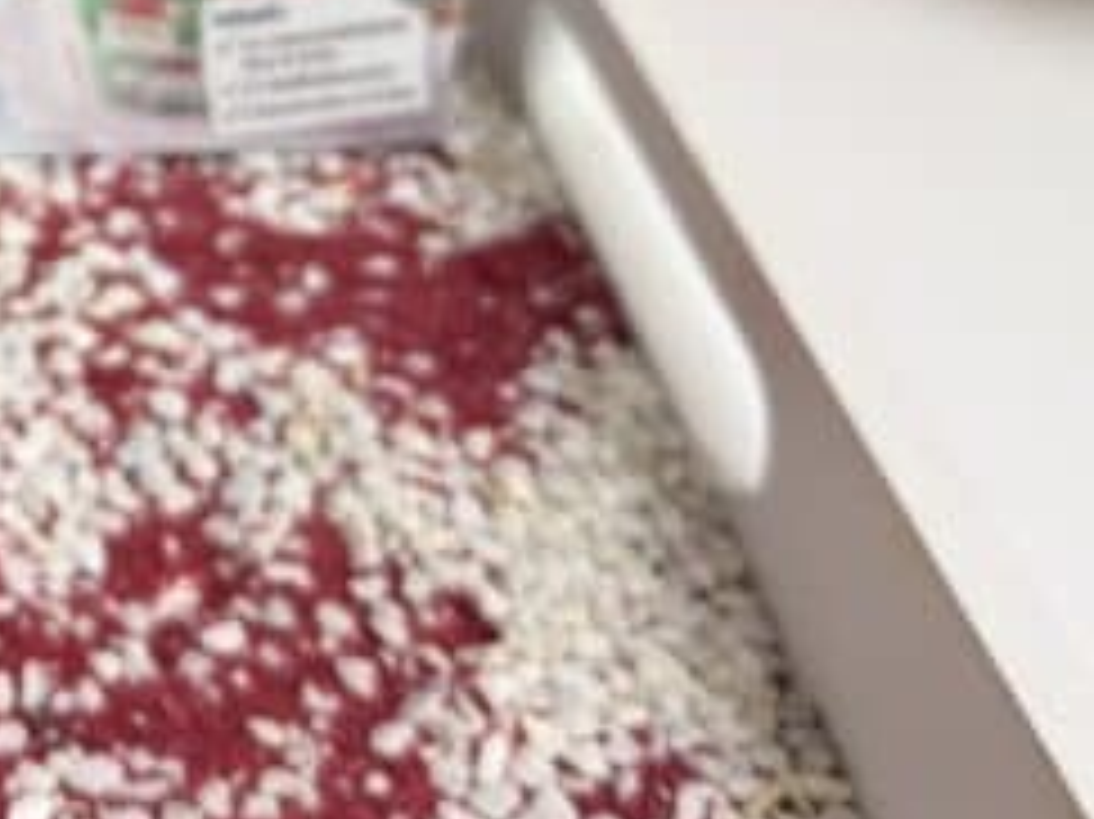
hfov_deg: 23.0
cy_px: -99
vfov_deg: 18.6
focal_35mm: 76
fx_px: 2401
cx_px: -302
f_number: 1.78
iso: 100
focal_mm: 6.76
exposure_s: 1/100
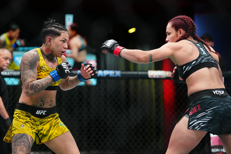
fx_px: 654
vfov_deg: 13.4
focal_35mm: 102
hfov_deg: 20.0
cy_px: 77
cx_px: 116
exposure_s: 1/800
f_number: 2.8
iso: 3200
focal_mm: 102
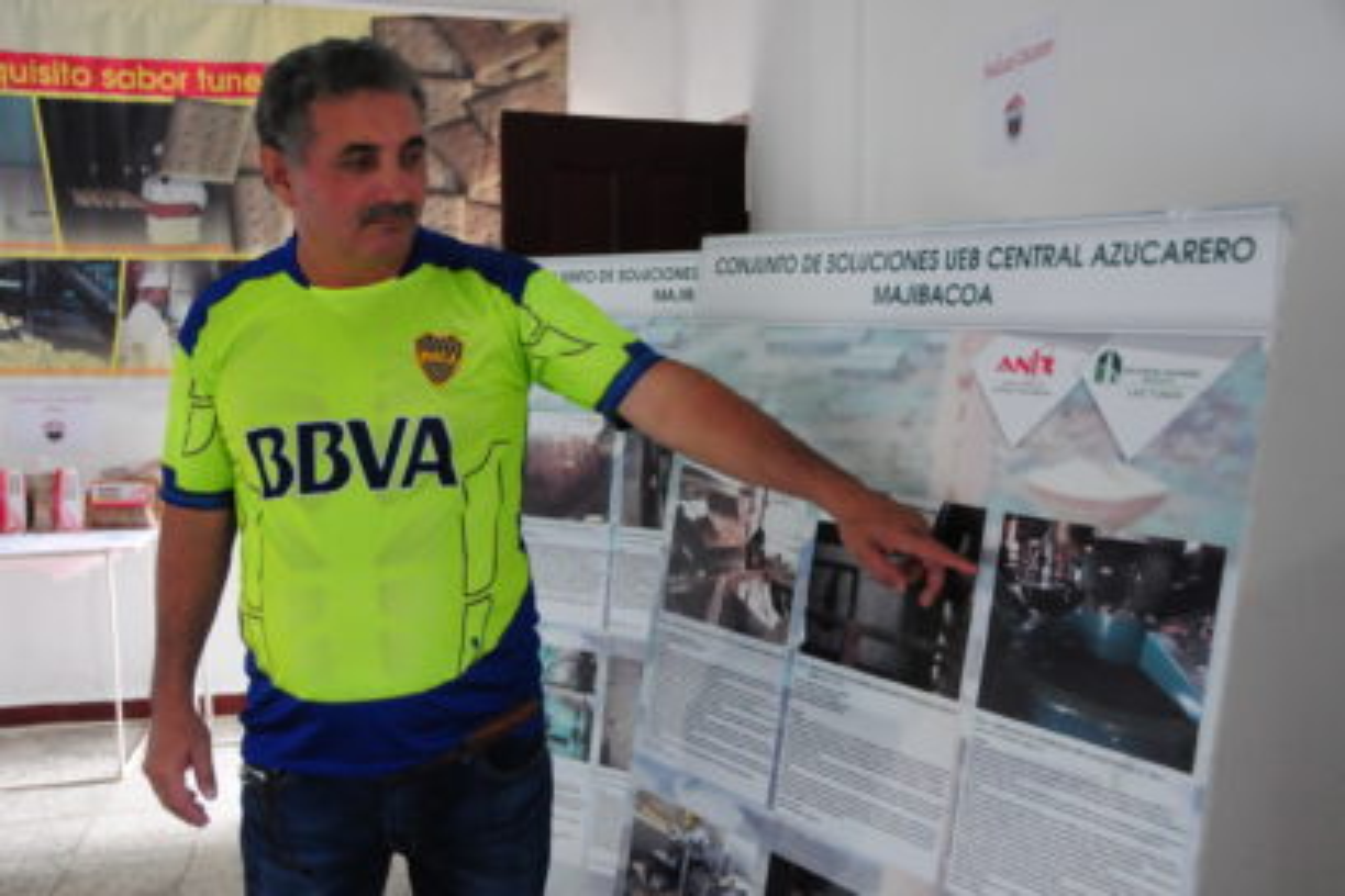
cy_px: 448
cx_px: 672
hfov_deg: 49.6
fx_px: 1457
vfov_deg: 34.2
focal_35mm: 39
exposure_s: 1/50
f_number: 3.8
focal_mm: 26
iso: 2500
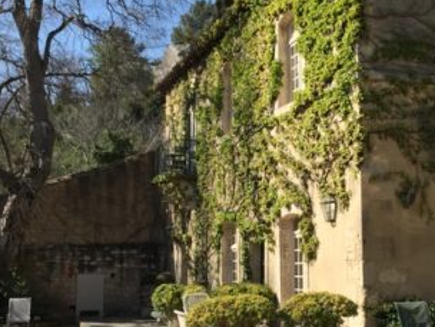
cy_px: 198
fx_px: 767
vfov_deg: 24.0
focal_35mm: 61
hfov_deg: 30.8
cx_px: 353
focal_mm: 4.15
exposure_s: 1/1522
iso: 32
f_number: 2.2
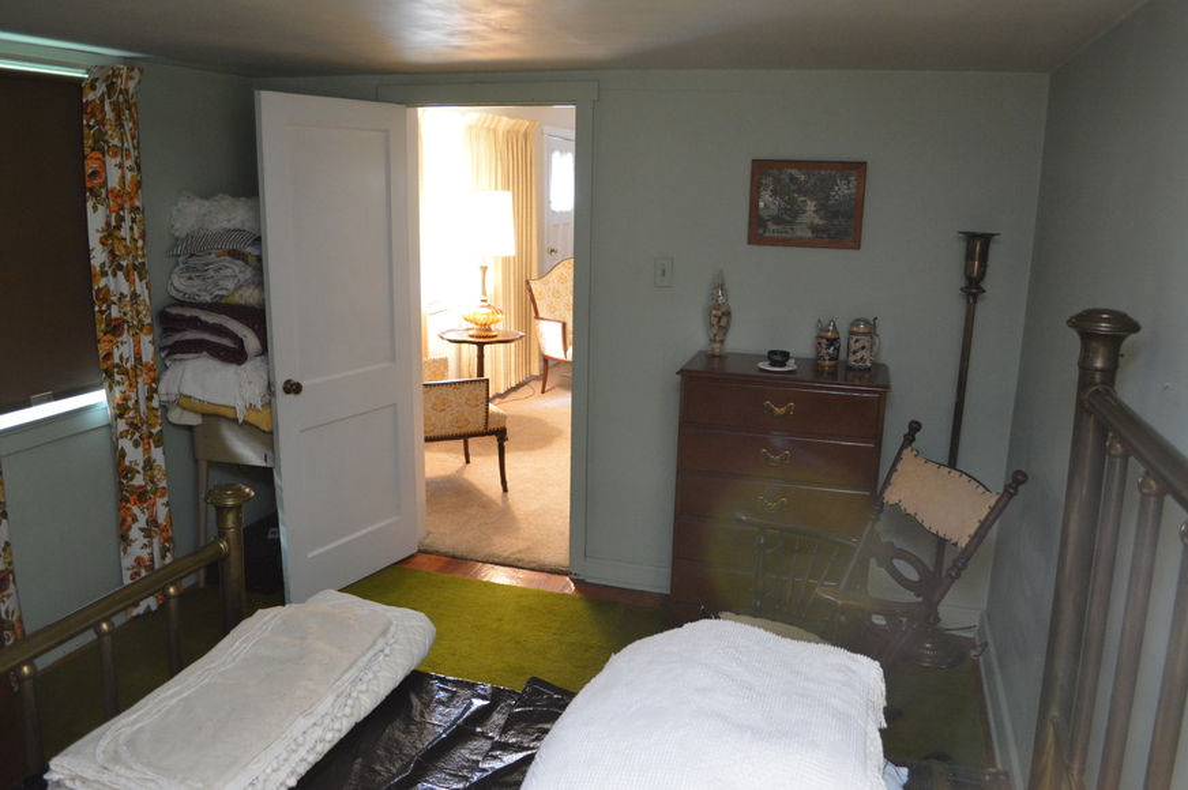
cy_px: 395
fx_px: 890
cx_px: 594
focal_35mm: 27
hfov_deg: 67.4
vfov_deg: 47.9
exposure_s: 1/15
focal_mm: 18
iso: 1800
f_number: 3.5
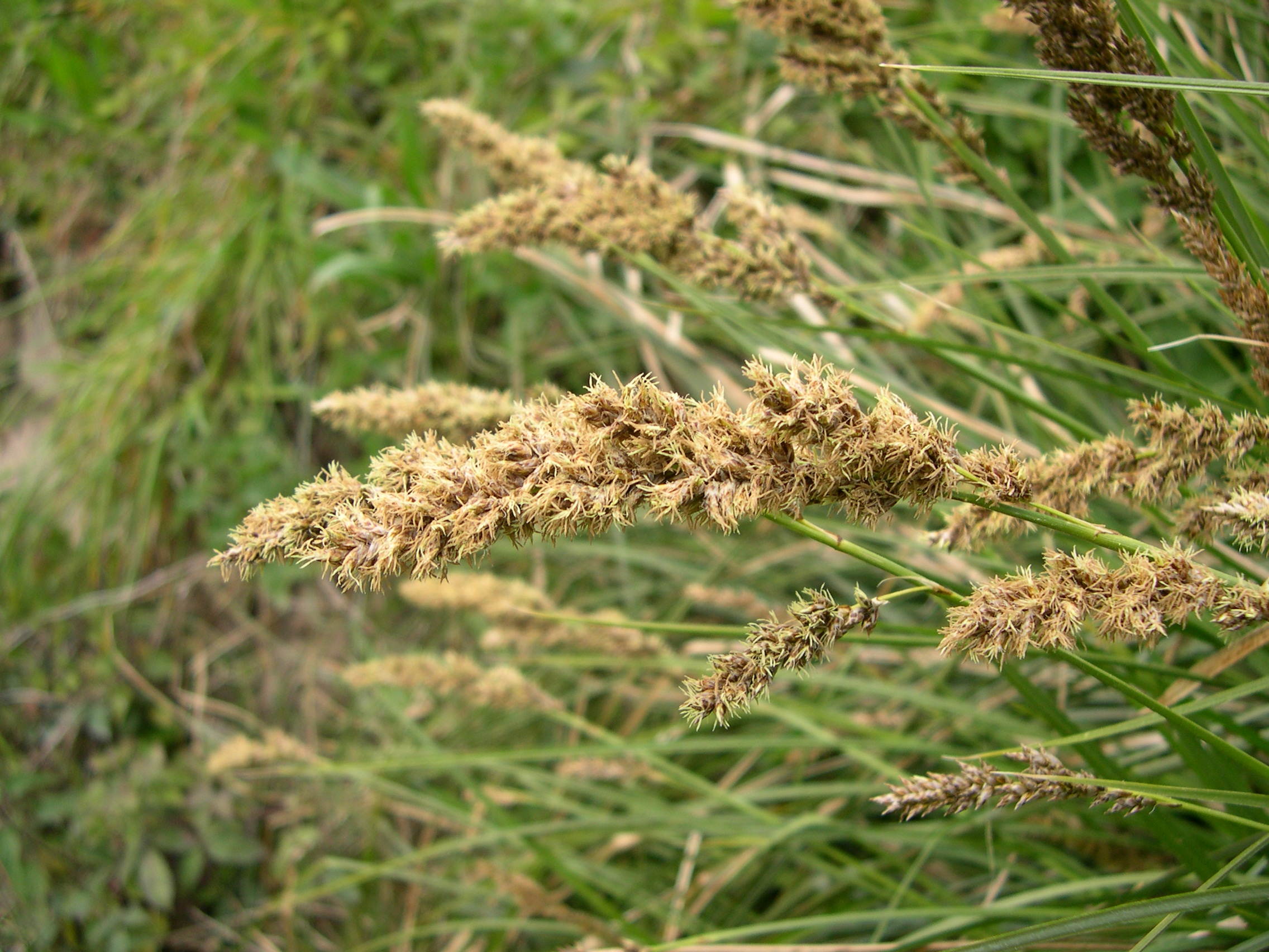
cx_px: 634
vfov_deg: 37.7
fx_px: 1393
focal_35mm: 38
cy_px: 476
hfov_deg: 49.0
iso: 100
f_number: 2.8
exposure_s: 1/301
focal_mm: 8
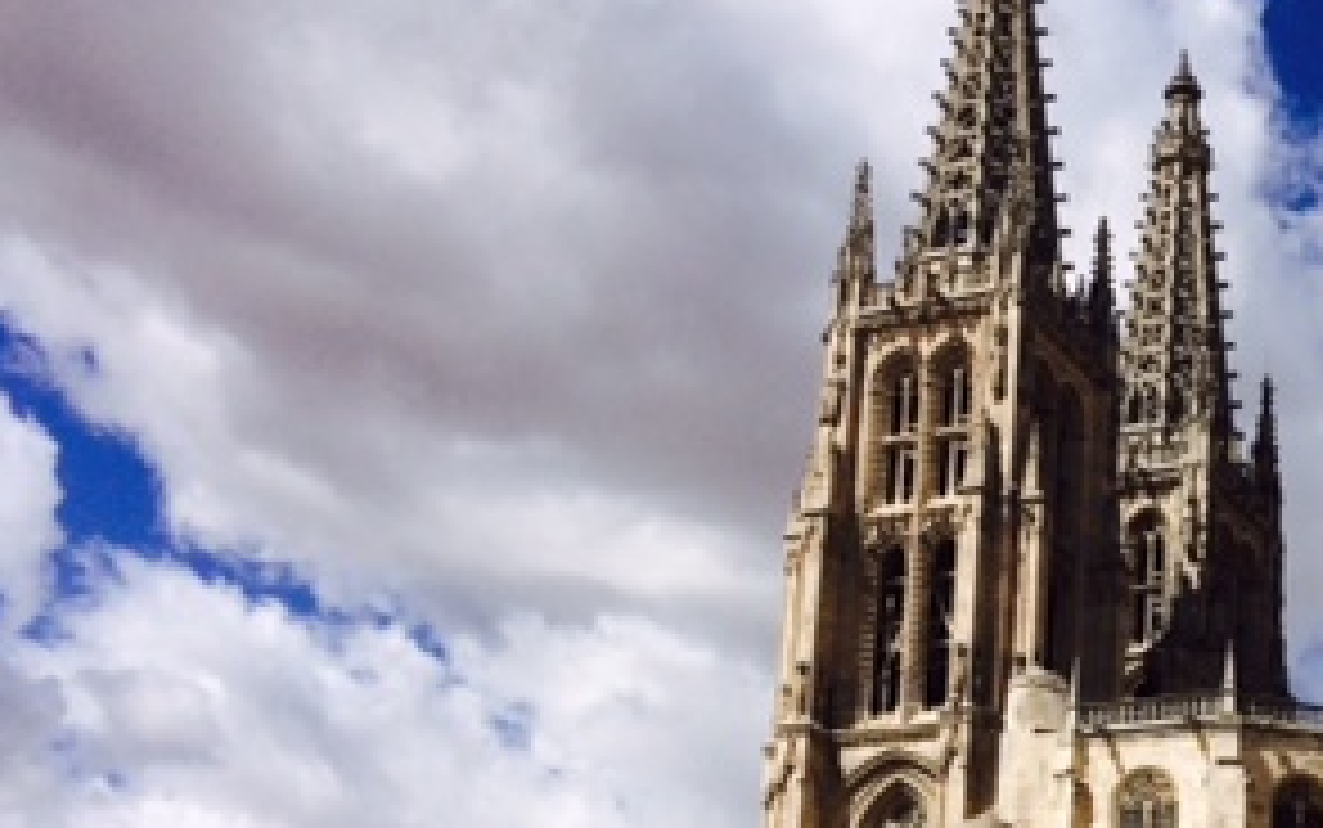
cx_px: 1156
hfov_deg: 29.5
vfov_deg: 19.1
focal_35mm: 67
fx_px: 2417
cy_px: 765
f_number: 2.2
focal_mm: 4.15
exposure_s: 1/5128
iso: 32
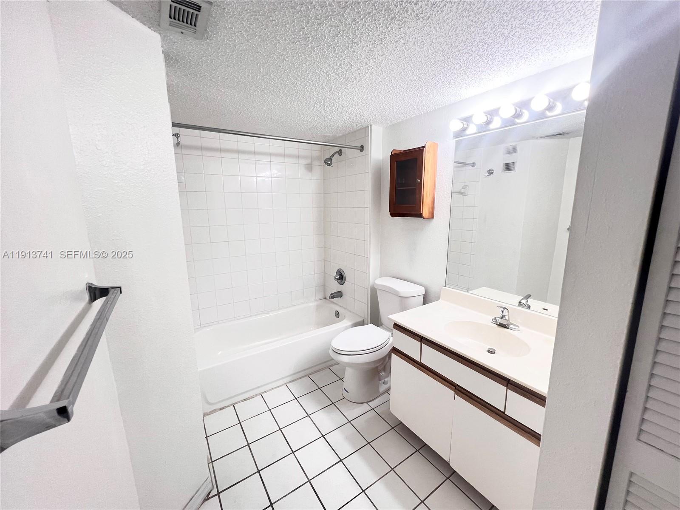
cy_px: 255
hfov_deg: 106.2
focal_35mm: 13
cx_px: 340
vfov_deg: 89.9
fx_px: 255
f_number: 1.8
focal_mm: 1.57
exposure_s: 1/120
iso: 160
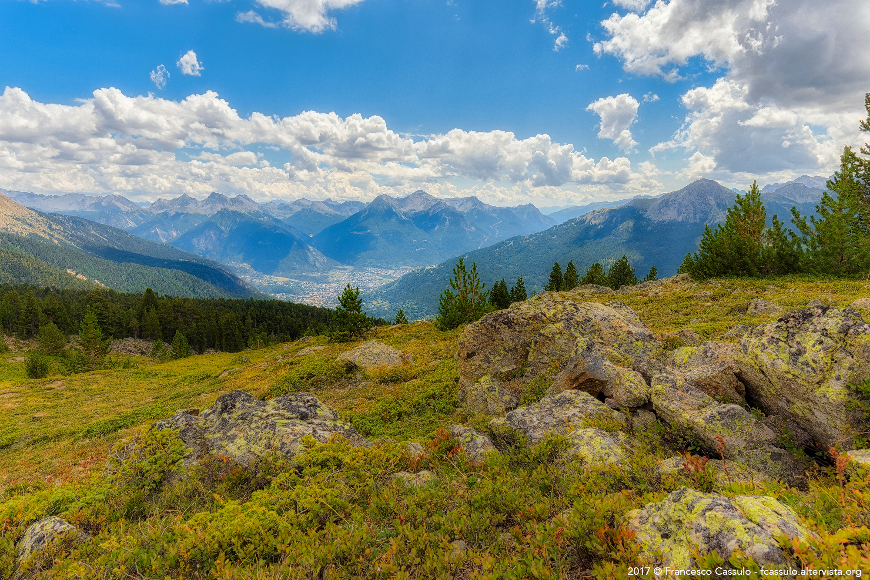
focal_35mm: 21
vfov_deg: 59.5
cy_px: 290
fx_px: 507
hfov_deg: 81.2
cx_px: 435
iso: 100
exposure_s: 1/320
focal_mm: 14
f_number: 11
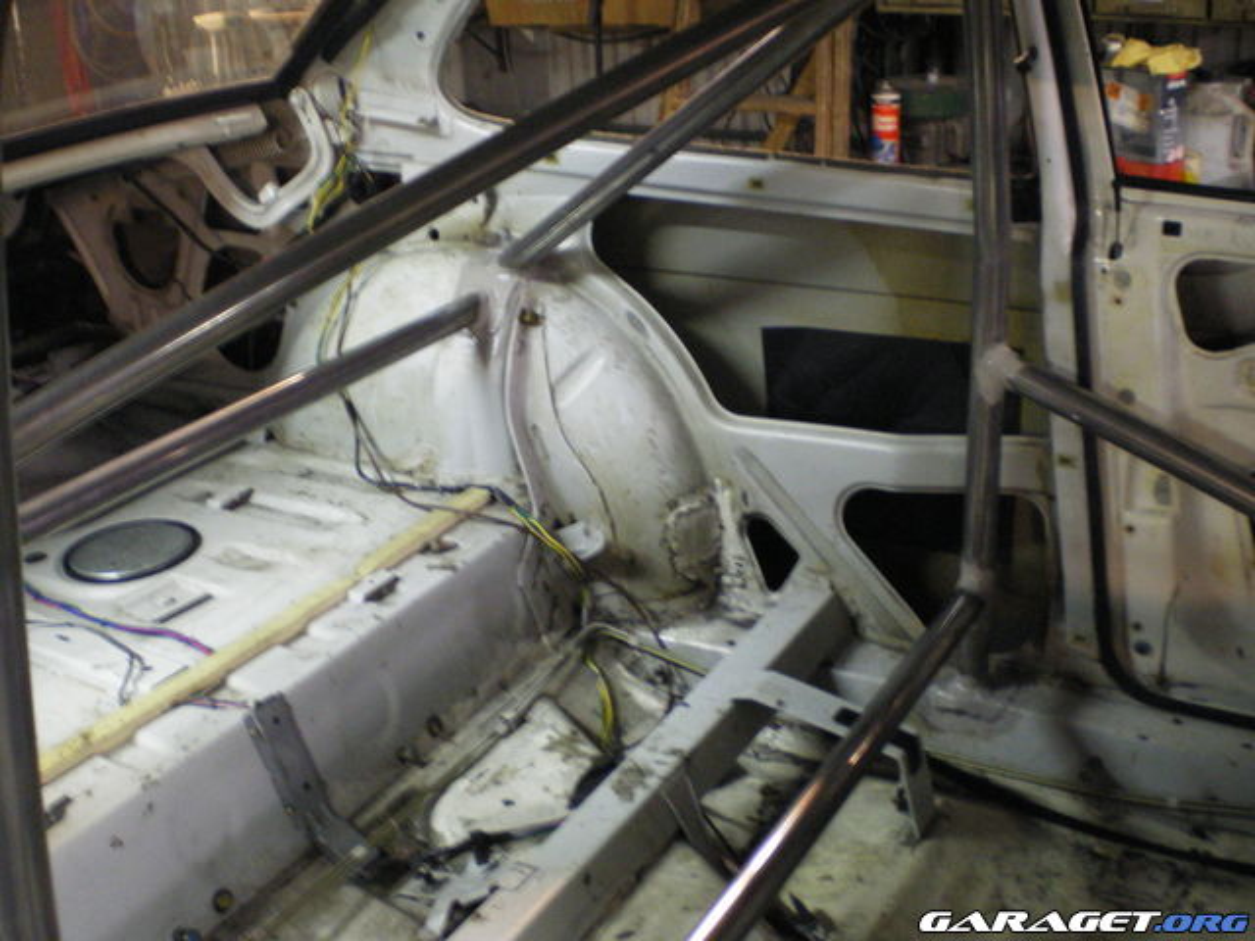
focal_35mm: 38
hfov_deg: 49.0
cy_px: 470
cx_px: 628
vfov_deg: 37.7
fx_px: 1378
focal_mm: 6.3
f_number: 3.1
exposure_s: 1/5
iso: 400
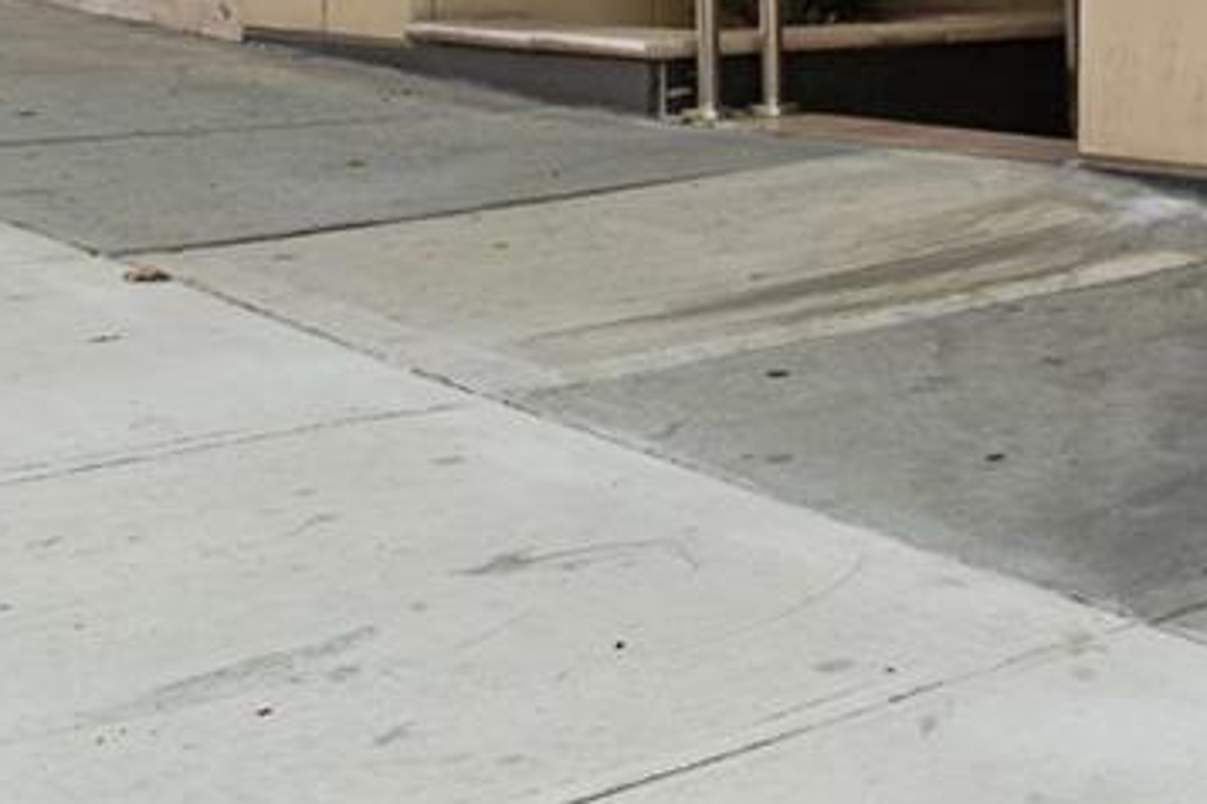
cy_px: -243
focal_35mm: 69
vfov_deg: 18.4
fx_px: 2312
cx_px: 2082
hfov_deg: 21.3
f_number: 8
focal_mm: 12
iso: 250
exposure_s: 1/40
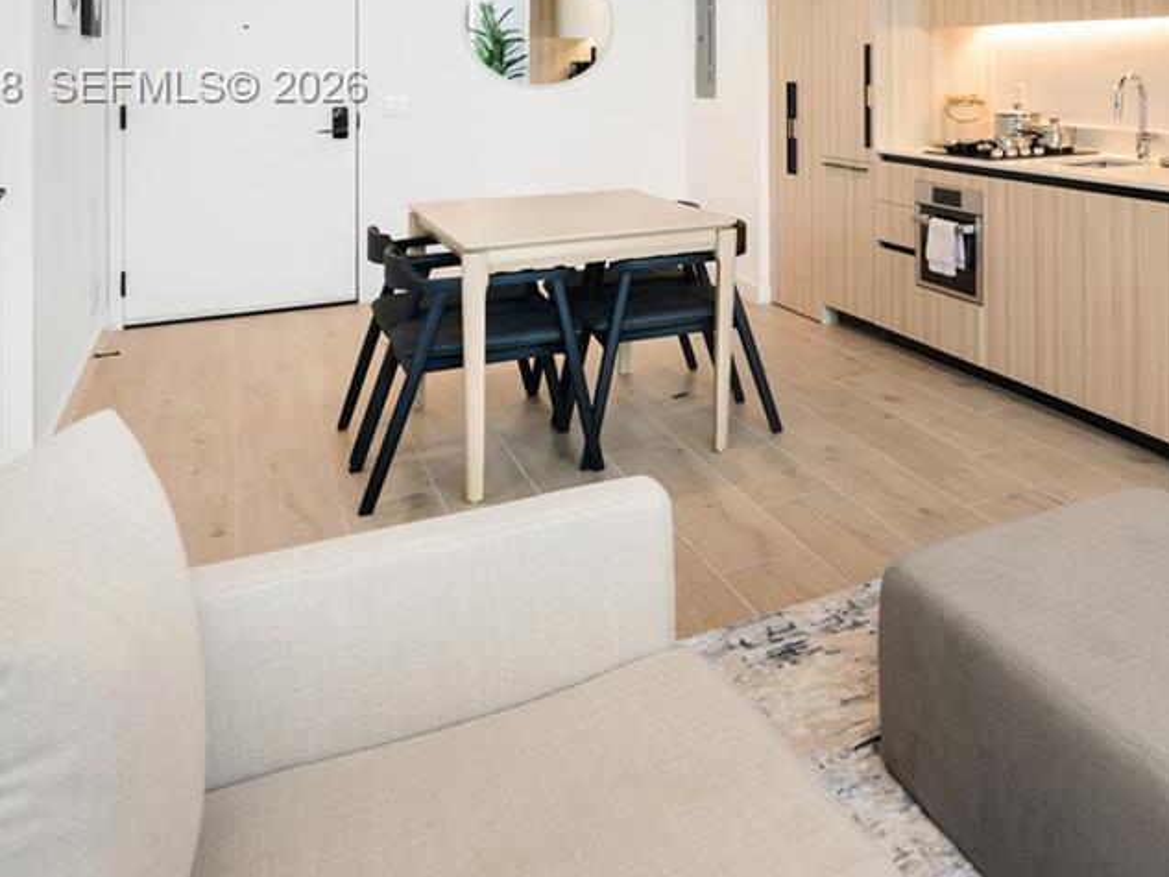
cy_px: 89
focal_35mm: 34
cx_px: 1269
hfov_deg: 42.9
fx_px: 1148
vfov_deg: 38.9
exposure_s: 1/60
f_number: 7.1
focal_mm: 14
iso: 1000
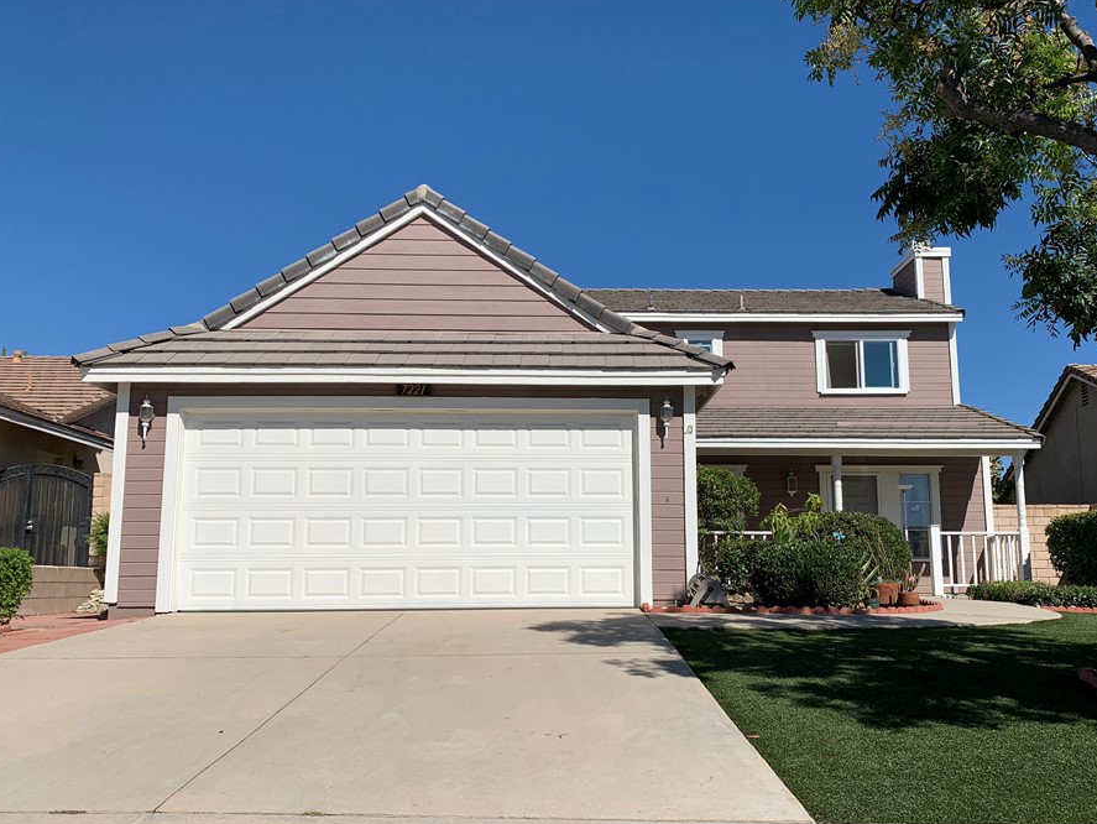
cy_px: 442
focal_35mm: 30
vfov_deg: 46.8
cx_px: 601
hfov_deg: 59.8
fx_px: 951
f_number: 1.8
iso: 25
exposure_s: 1/4673
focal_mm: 4.25
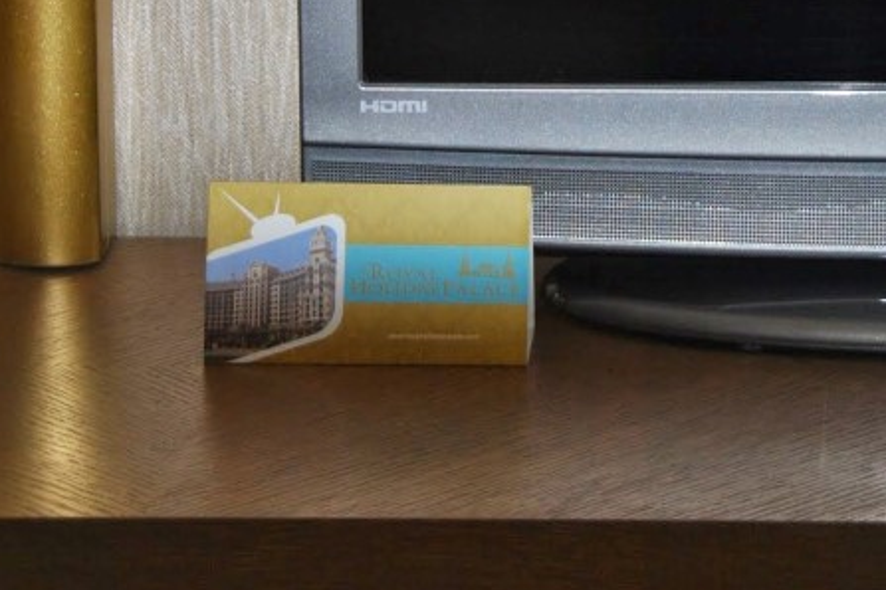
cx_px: 820
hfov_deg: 9.5
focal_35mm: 216
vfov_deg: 6.3
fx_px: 5316
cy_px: -107
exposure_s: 1/60
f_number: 4.8
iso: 200
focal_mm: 56
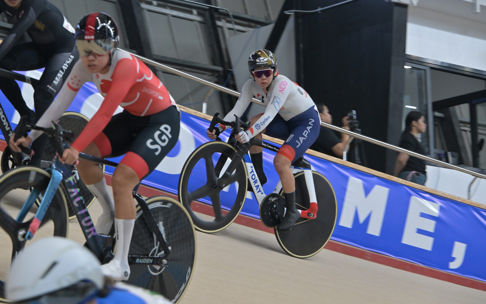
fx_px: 1629
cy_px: 144
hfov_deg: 17.0
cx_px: 244
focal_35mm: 123
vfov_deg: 10.7
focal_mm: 120
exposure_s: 1/400
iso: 2500
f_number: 8
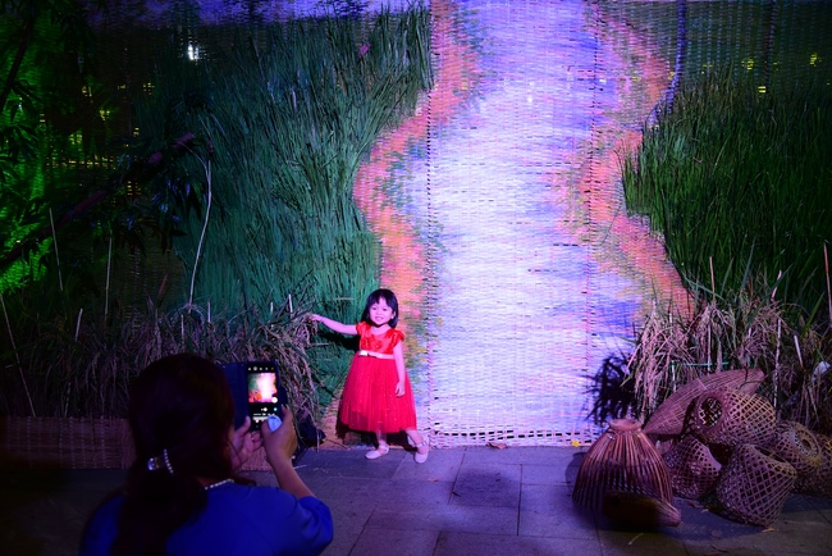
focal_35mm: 34
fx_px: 786
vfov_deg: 38.9
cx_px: 416
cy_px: 278
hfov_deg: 55.8
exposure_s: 1/50
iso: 1250
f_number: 5
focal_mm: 34
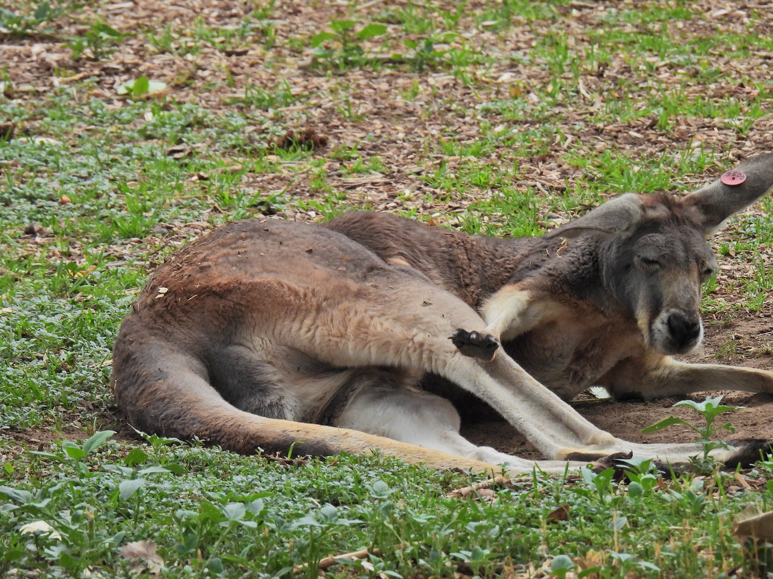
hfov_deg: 2.5
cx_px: 386
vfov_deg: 1.9
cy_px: 290
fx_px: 17865
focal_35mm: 800
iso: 280
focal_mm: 143
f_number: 5.6
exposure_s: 1/500
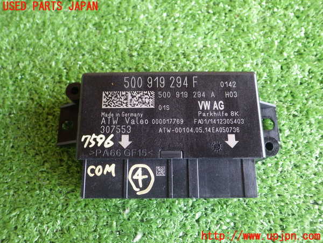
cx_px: 162
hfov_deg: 58.4
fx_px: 289
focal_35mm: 31
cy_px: 122
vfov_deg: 45.4
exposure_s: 1/45
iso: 400
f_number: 2.3
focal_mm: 5.5
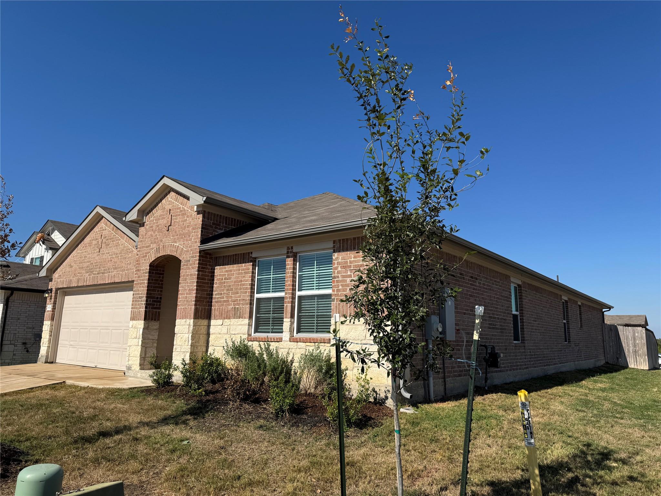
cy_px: 248
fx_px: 458
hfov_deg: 71.6
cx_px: 330
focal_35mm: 24
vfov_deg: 56.8
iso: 80
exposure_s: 1/6410
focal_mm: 6.76
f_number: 1.78
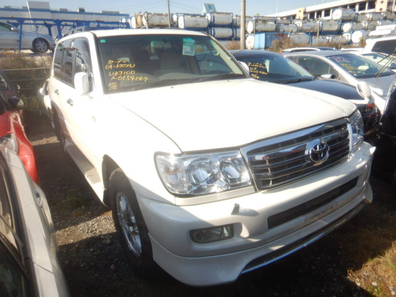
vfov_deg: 56.8
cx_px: 198
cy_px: 148
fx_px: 275
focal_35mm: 24
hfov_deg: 71.6
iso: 125
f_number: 2.8
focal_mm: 4.3
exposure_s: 1/320
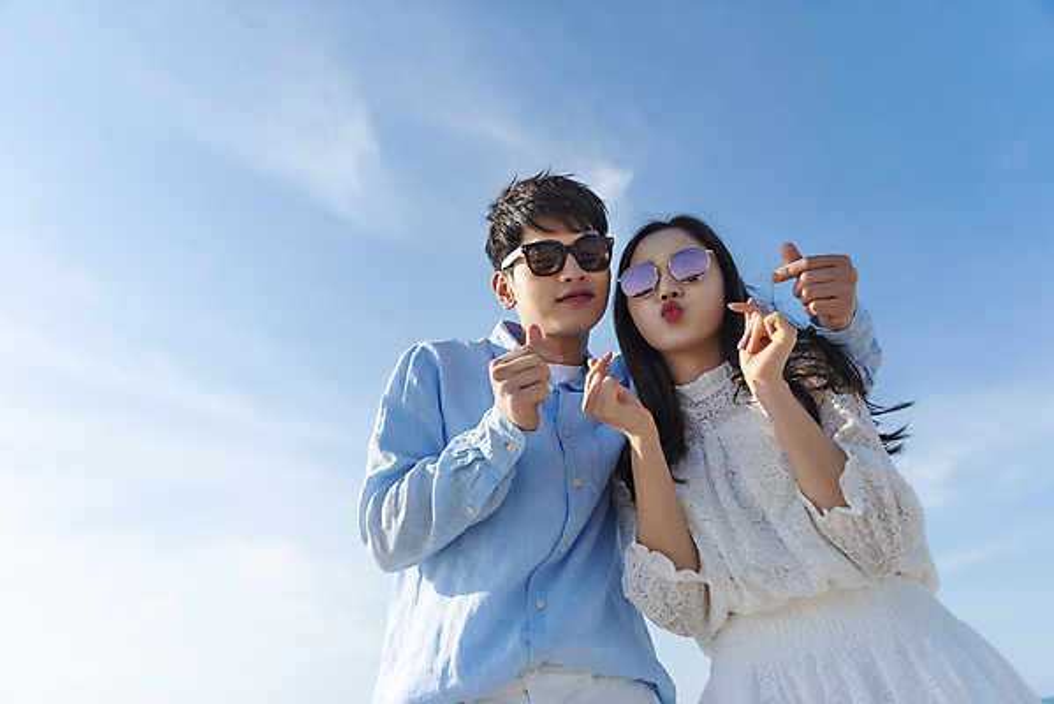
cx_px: 527
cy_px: 352
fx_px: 703
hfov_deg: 73.7
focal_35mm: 24
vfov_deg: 53.2
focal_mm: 24
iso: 100
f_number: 2.8
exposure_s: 1/4000
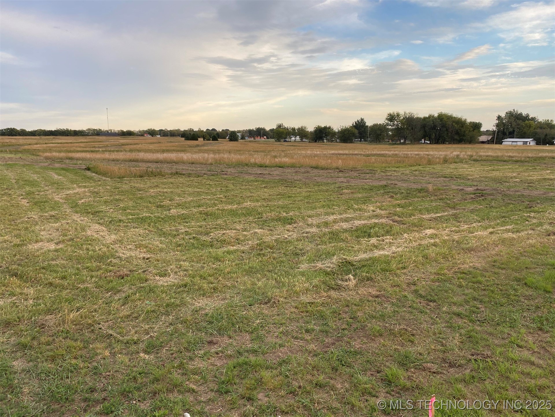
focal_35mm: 26
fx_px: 417
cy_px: 208
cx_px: 278
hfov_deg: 67.3
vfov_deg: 53.1
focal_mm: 4.25
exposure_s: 1/305
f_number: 1.8
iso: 32
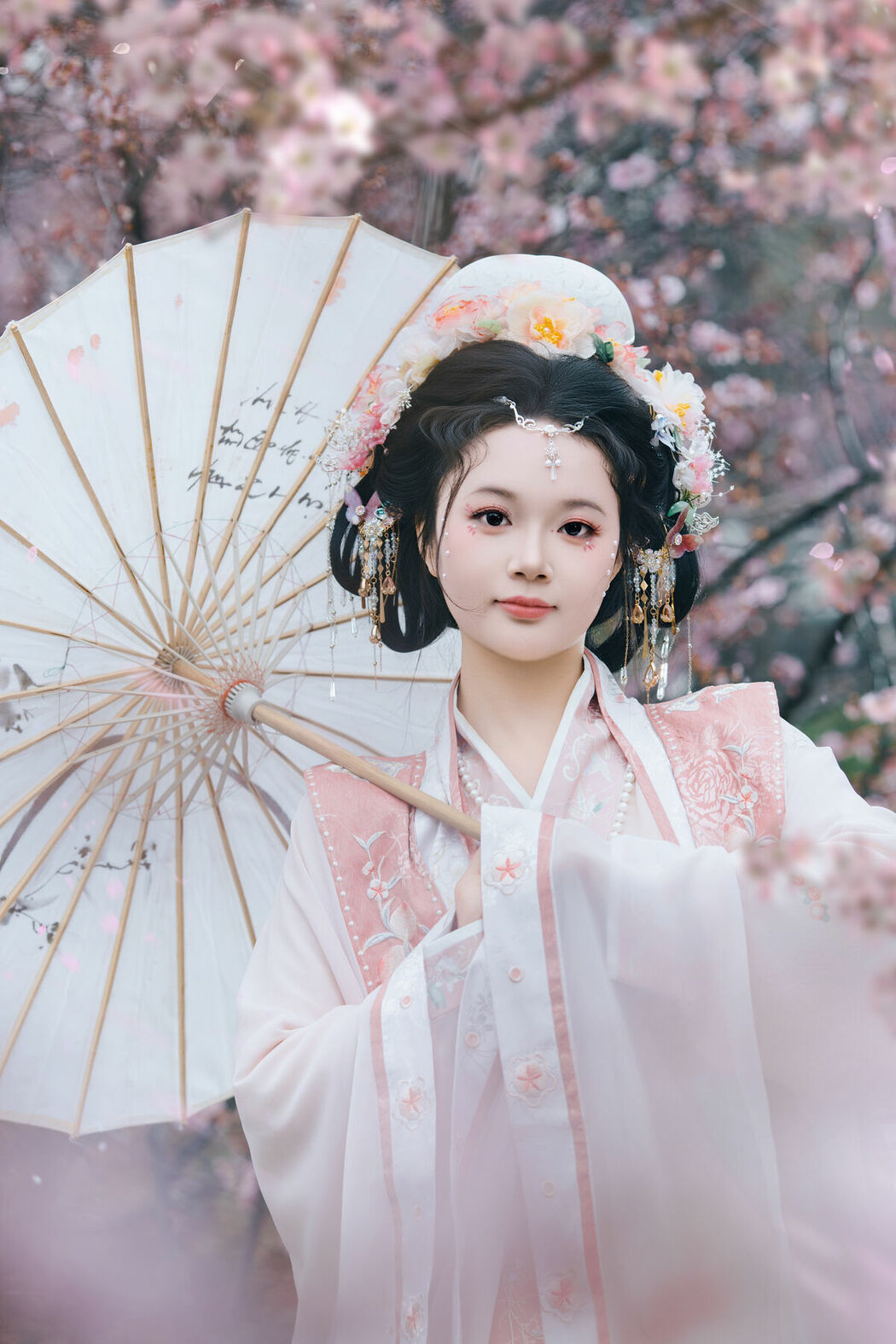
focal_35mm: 134
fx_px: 5002
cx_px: 448
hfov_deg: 10.2
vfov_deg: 15.3
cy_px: 672
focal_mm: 135
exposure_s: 1/125
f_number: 4
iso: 100
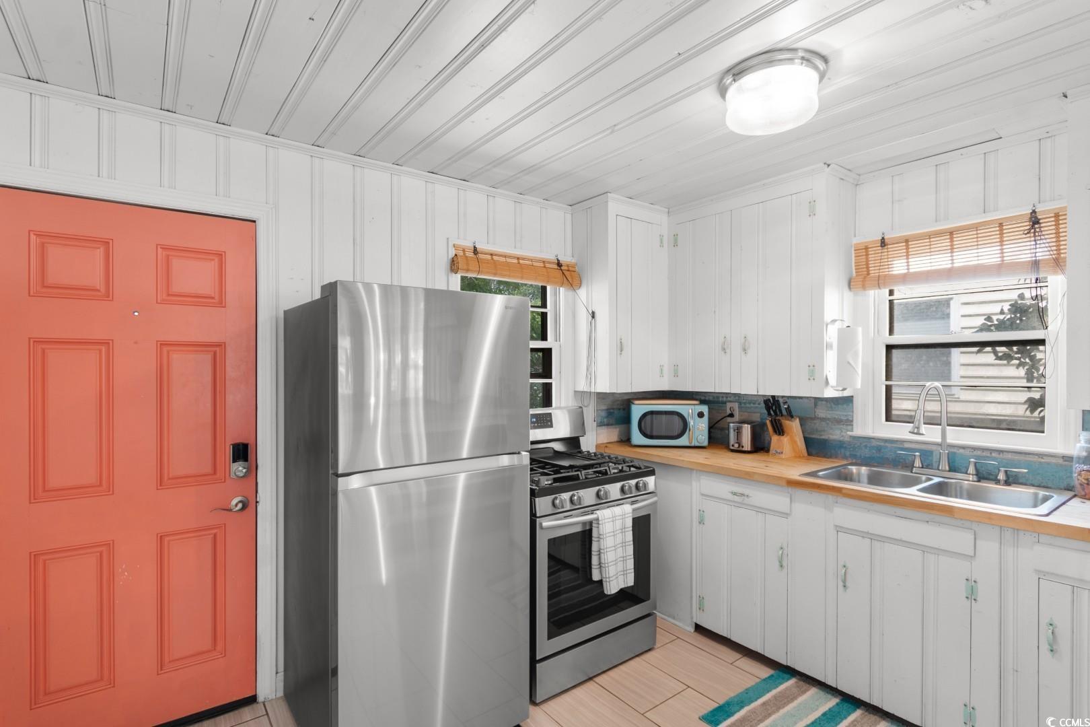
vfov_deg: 70.4
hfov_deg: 93.3
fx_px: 515
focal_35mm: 17
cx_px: 545
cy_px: 364
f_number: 4.8
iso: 100
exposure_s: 1.6
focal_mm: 11.5
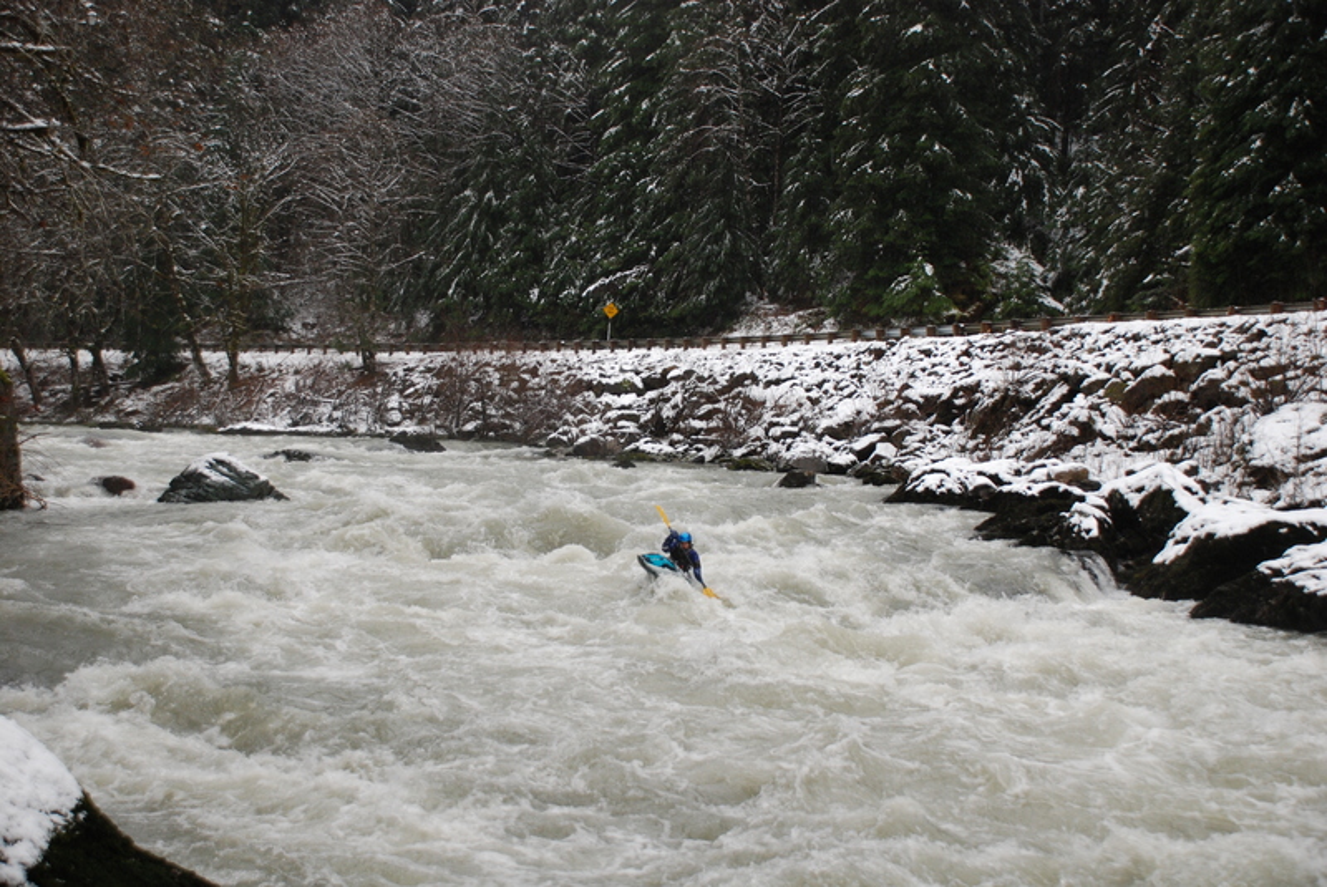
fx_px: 1937
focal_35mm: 52
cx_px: 664
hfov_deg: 37.8
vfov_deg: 25.8
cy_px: 444
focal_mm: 35
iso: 400
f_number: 4.5
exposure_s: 1/160
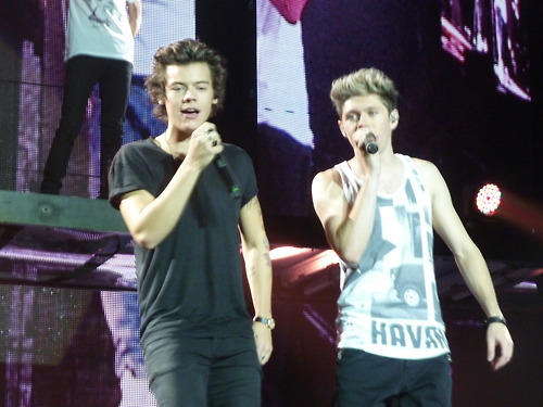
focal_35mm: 147
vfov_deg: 10.1
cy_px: 204
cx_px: 272
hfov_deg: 13.4
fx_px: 2306
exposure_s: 1/40
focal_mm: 24.1
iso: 400
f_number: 4.5
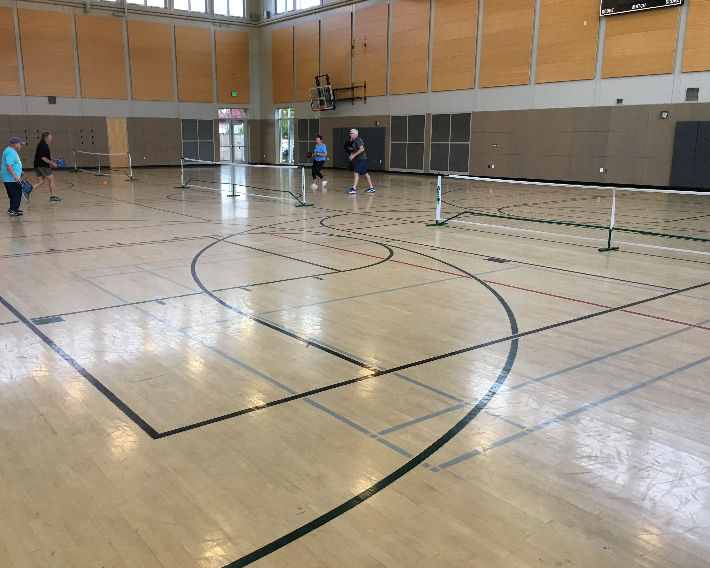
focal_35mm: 31
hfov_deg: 57.1
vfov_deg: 47.1
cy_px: 284
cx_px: 325
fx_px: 651
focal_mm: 4.15
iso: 40
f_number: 2.2
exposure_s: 1/30
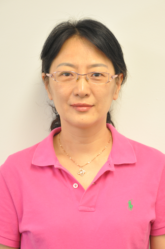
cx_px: 90
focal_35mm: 135
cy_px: 132
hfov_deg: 10.2
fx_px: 928
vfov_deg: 15.3
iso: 800
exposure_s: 1/10
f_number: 5.3
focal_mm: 75
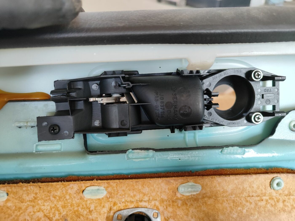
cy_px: 110
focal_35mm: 24
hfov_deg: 71.6
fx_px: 205
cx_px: 148
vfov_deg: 56.8
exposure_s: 1/50
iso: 442
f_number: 1.89
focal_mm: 5.89
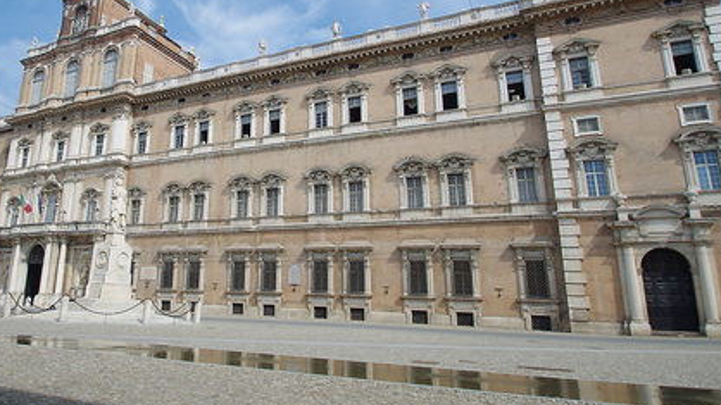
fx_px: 459
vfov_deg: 47.2
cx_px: 271
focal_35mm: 24
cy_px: 151
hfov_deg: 75.0
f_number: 8
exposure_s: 1/400
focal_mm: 11.25
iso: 100
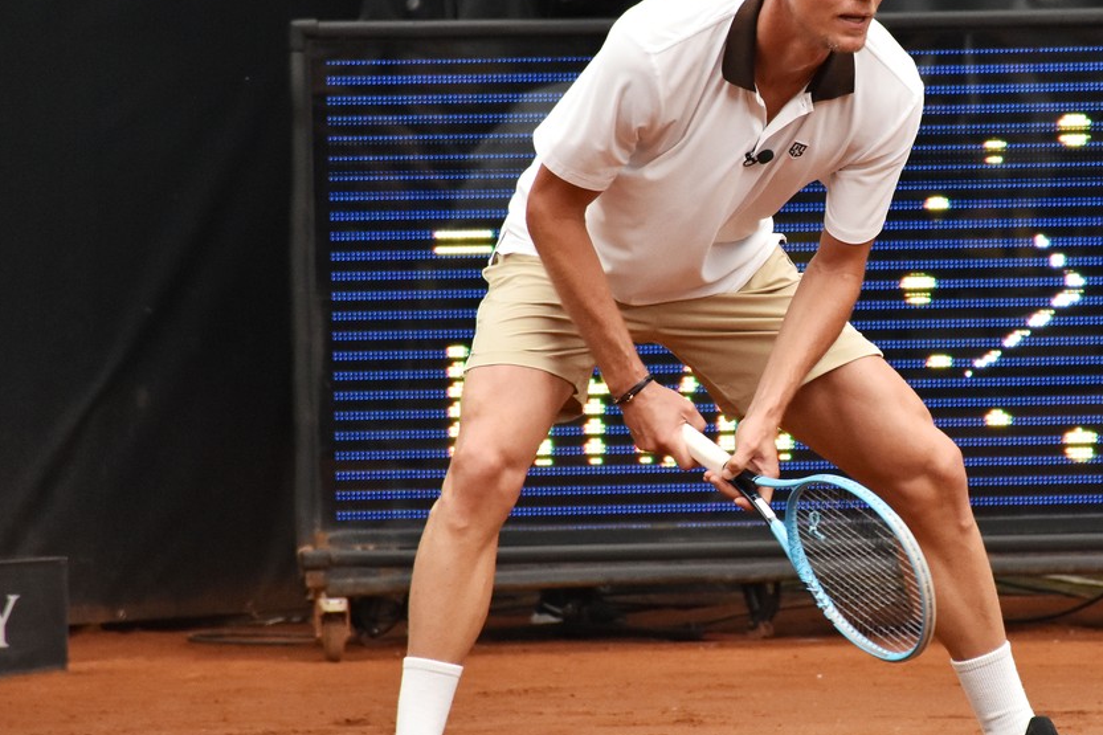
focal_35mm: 315
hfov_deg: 6.5
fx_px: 9649
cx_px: 776
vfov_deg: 4.4
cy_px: 341
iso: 1600
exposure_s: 1/500
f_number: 5.6
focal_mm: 140
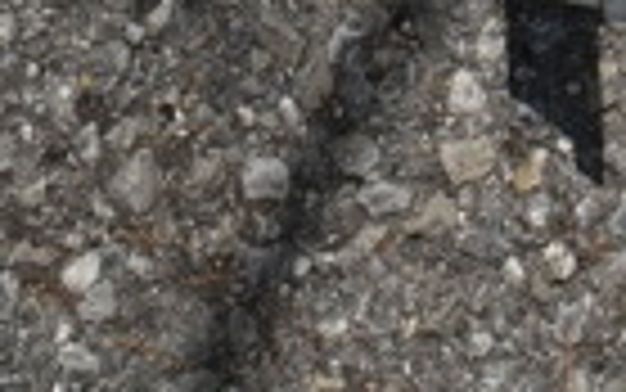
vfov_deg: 6.4
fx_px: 3089
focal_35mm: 181
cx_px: 653
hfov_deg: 11.4
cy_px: -912
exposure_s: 1/400
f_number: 10
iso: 100
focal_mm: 18
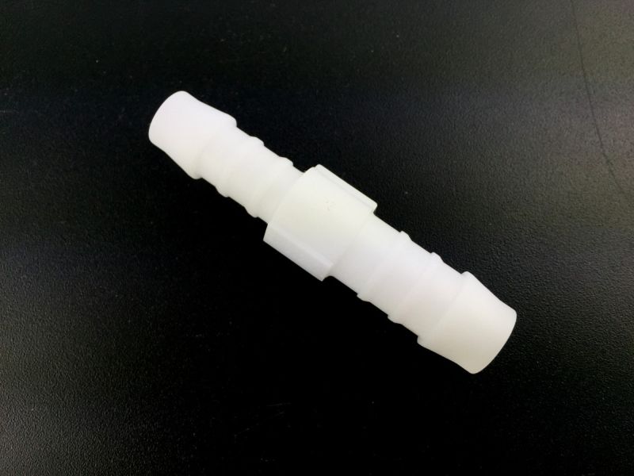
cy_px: 238
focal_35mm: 29
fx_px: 531
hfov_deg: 61.7
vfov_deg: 48.2
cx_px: 317
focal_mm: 4.15
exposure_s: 1/366
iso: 32
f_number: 2.2
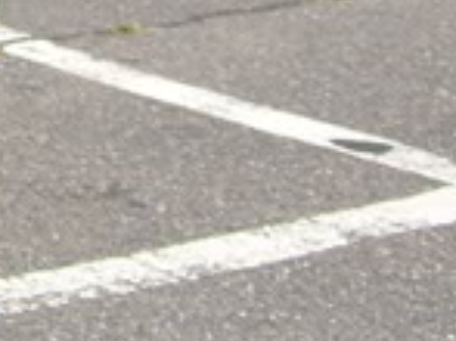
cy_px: -140
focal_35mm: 191
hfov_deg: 9.3
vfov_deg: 7.6
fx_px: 2514
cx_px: -639
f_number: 7.1
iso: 80
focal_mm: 5.8
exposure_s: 1/180
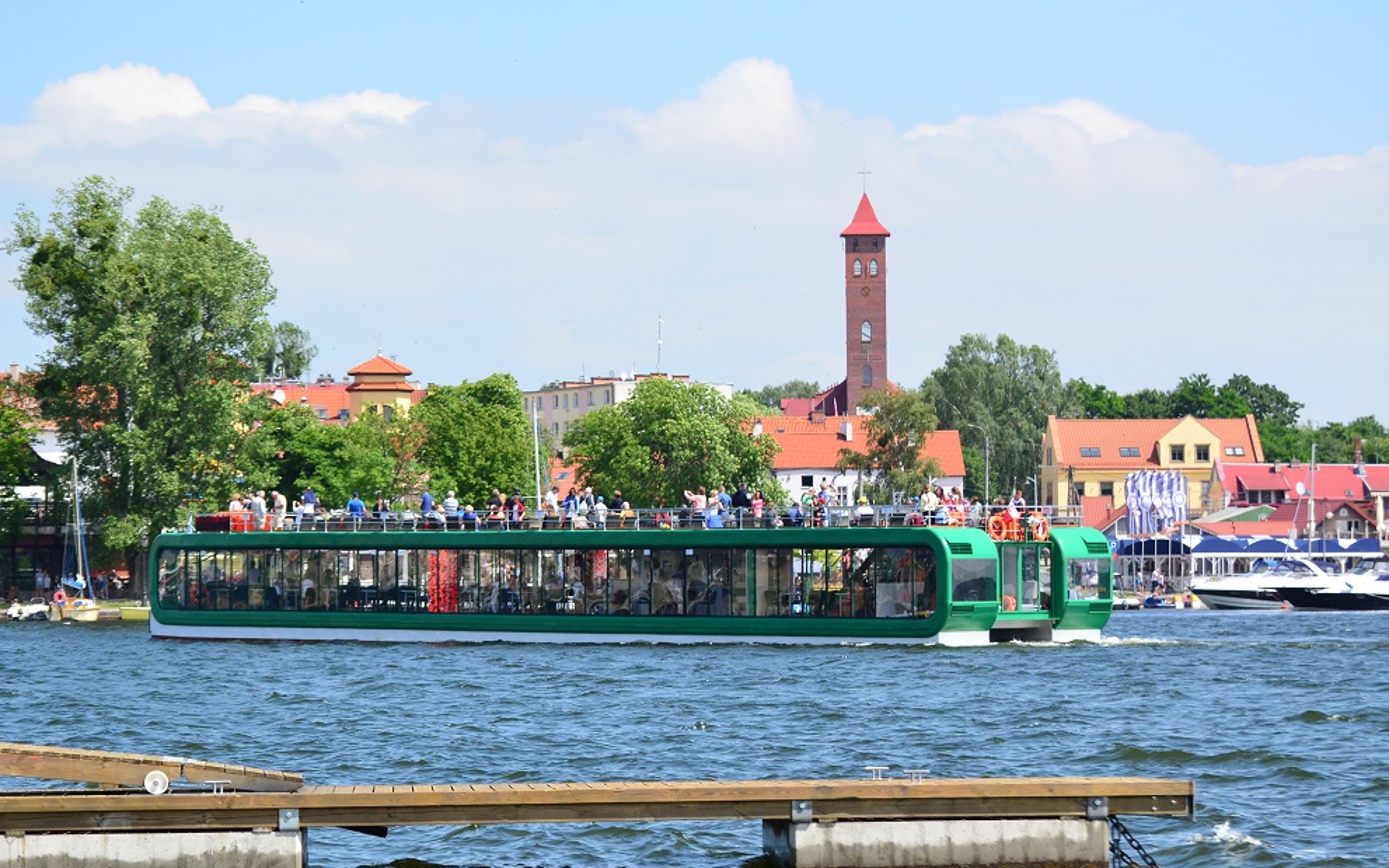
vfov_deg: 10.6
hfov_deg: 17.0
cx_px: 690
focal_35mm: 123
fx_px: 4655
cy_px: 421
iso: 640
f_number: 5
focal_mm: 80
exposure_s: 1/3200
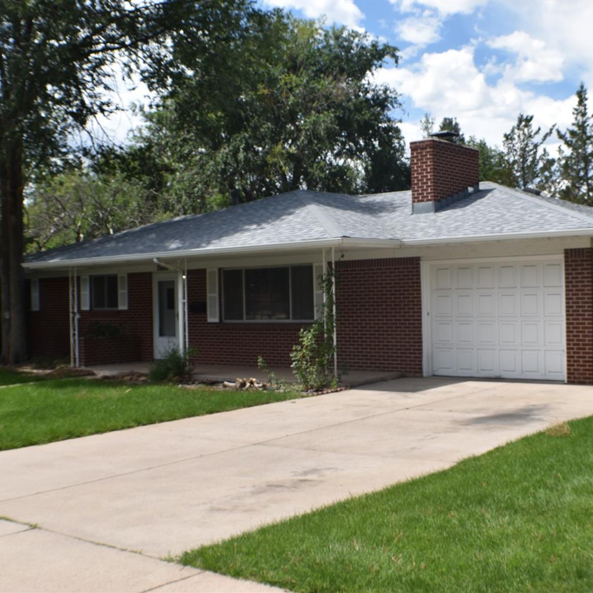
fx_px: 1156
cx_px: 366
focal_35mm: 60
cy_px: 295
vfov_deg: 28.8
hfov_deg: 28.7
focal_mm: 31
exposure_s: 1/200
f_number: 8
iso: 100
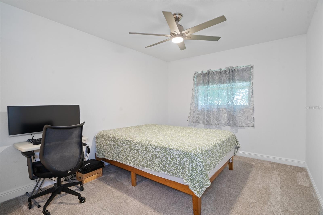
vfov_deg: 70.4
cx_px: 162
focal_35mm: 17
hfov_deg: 93.3
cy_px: 108
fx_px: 152
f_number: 8
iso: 320
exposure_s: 2
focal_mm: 17
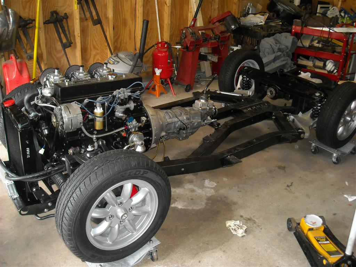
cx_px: 178
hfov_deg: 52.6
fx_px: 360
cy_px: 134
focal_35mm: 35
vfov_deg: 40.7
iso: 400
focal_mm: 5.7
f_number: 2.8
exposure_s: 1/60
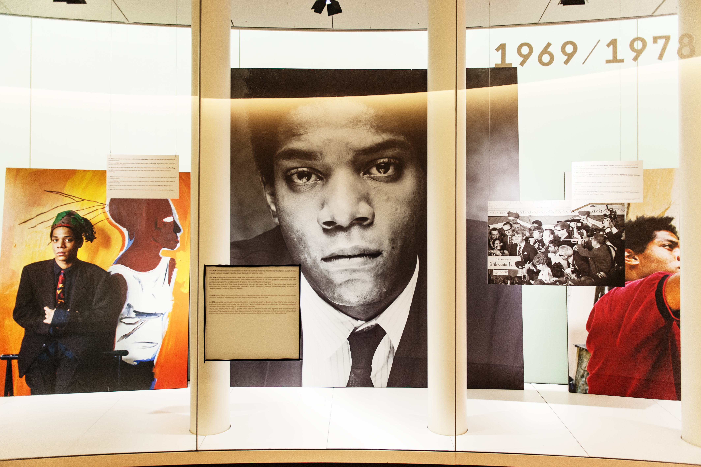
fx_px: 467
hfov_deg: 73.8
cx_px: 350
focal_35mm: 24
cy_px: 234
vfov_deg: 53.1
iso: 1600
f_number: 2.8
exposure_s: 1/250
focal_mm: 24
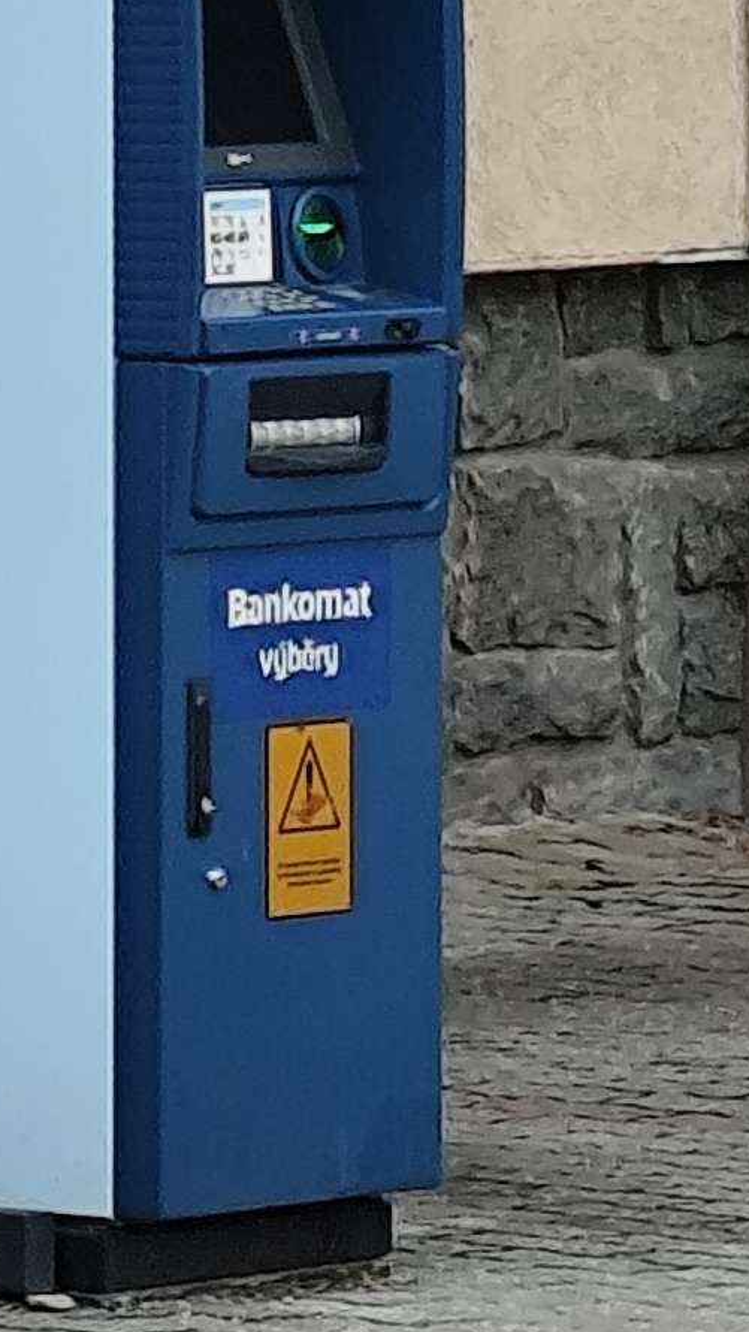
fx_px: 16387
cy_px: -266
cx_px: -318
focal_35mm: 464
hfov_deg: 2.6
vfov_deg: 4.6
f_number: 1.65
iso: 50
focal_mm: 6.19
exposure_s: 1/292
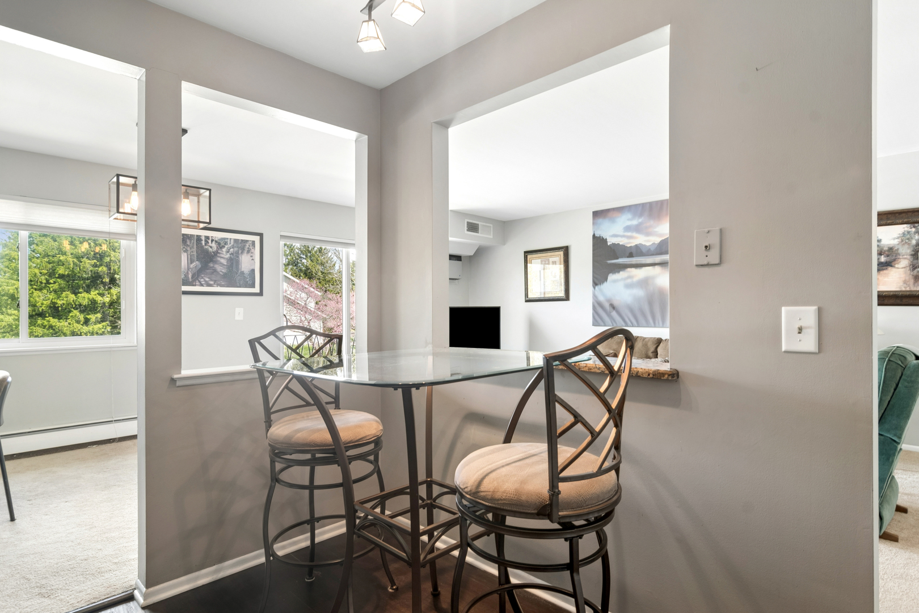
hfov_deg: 90.0
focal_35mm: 18
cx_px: 460
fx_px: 459
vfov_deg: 67.4
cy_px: 306
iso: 200
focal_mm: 12
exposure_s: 1/4
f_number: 8
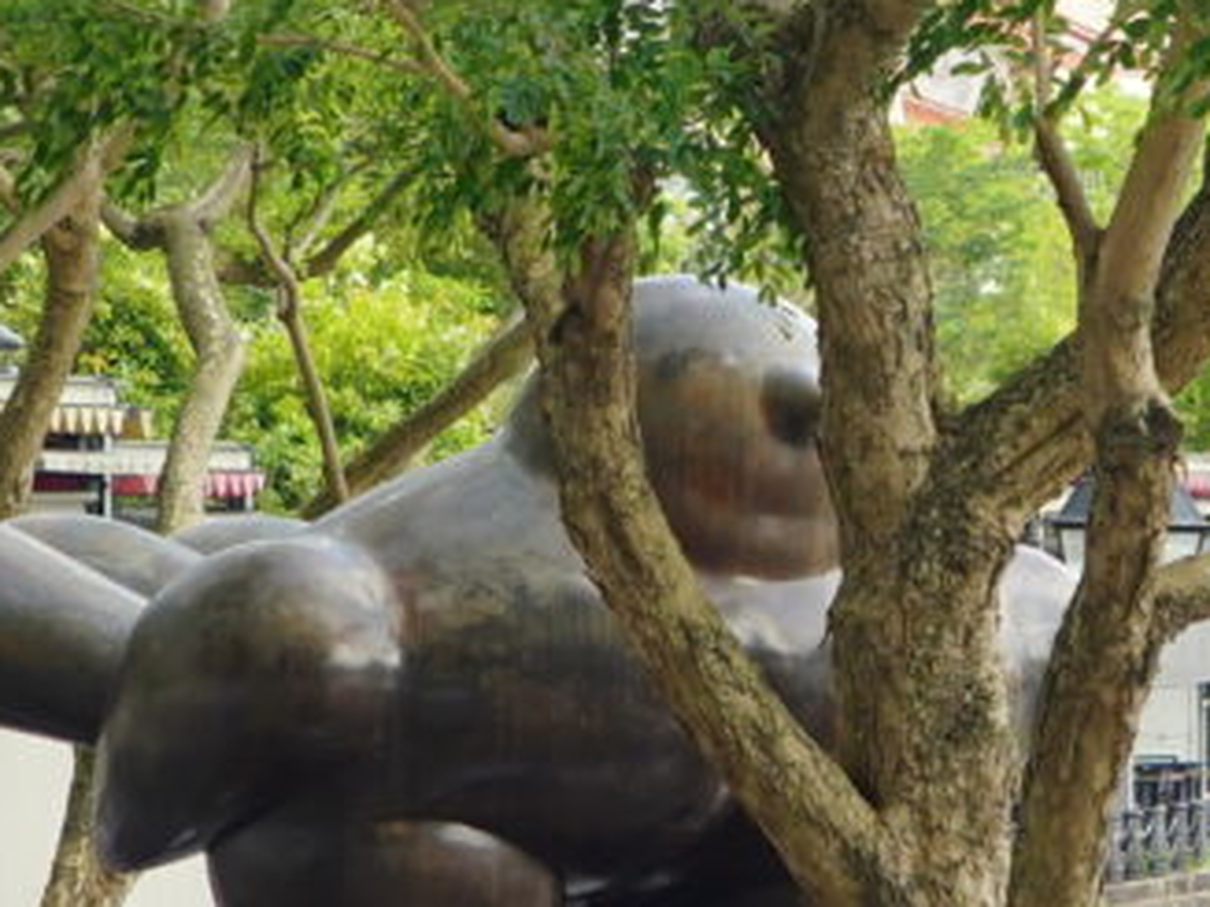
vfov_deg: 4.2
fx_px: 12300
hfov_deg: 5.6
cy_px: 881
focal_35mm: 352
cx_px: 1735
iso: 800
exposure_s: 1/500
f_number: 5.6
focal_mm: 78
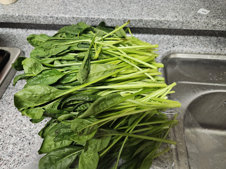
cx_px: 107
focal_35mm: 25
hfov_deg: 69.3
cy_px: 85
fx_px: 163
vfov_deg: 54.9
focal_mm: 5.4
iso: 640
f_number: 1.8
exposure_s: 1/120
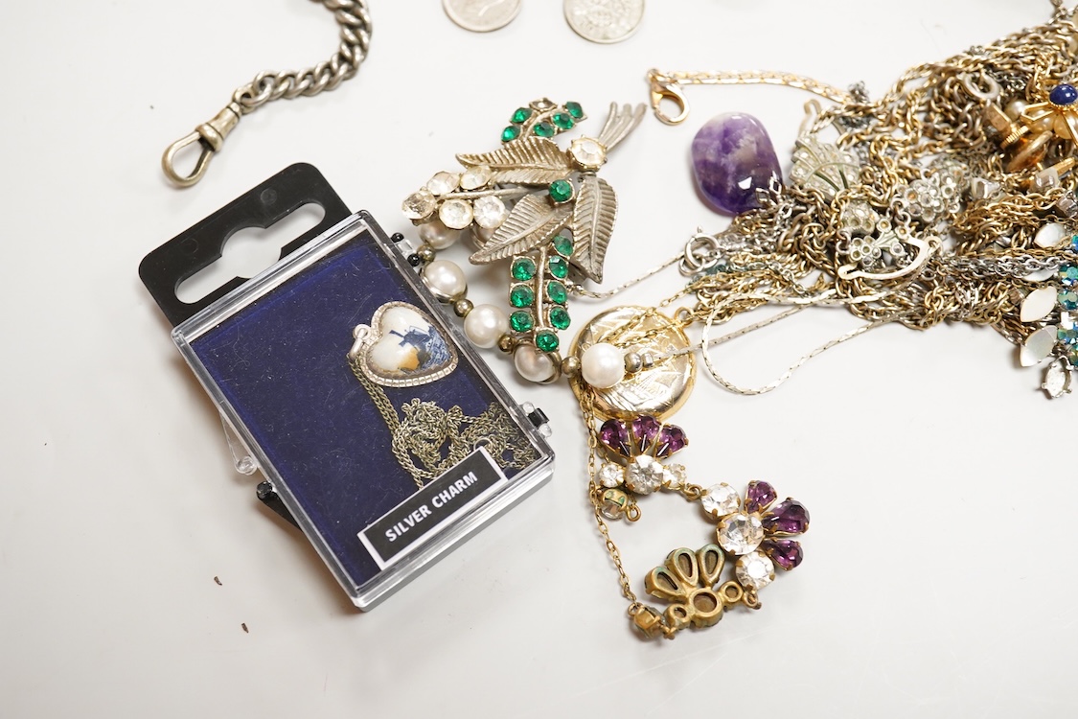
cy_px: 360
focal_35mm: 45
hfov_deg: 43.6
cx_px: 539
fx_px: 1347
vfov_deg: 29.9
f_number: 5
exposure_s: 1/125
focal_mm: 30
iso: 2500
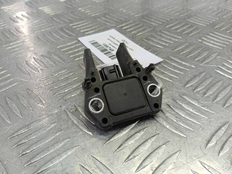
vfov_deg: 51.4
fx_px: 181
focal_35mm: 27
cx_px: 116
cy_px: 87
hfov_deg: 65.3
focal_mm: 4.11
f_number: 1.6
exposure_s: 1/50
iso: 126
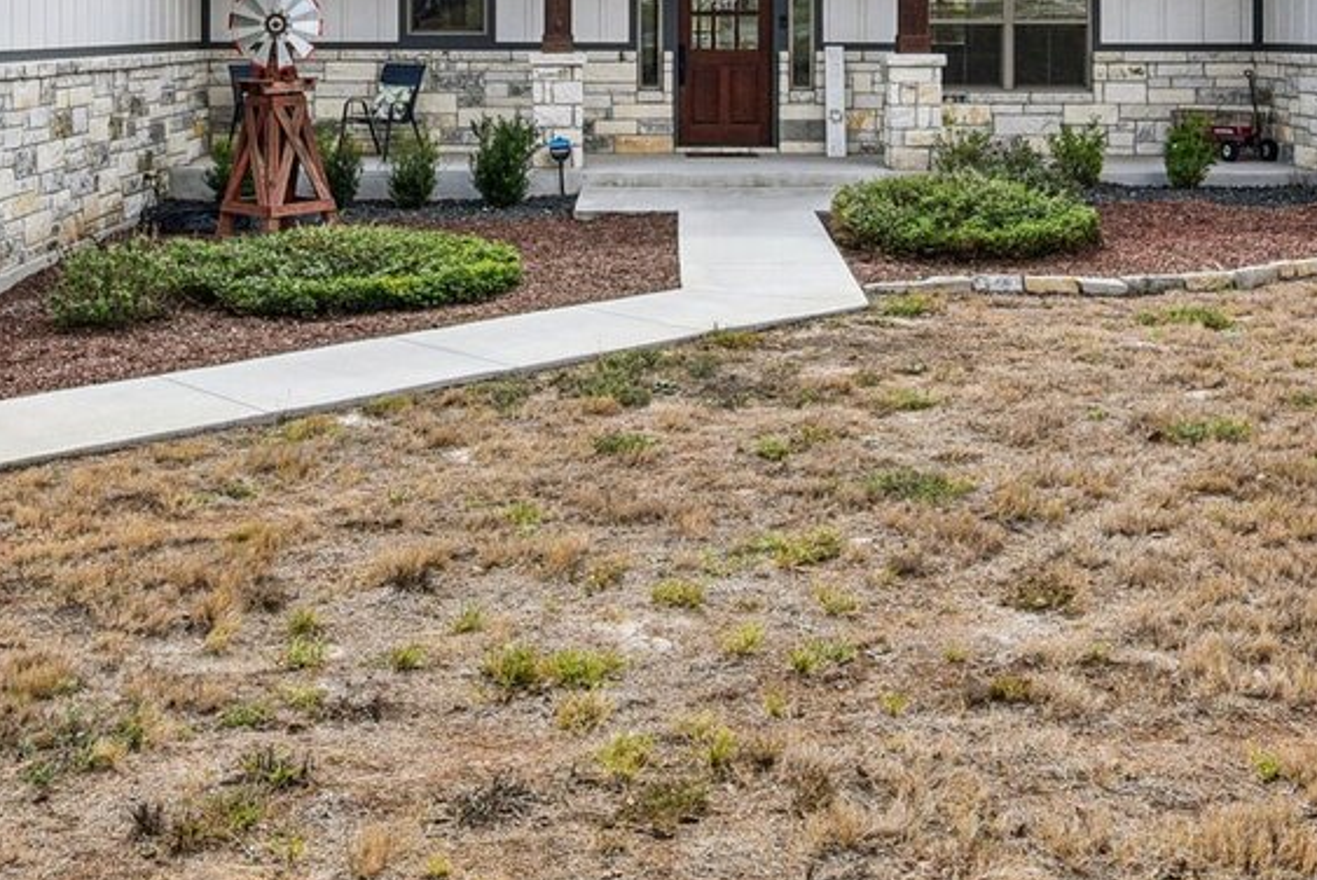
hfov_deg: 42.6
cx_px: 561
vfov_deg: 25.7
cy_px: -220
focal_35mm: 46
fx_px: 1684
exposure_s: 1/400
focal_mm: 16
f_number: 8
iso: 400
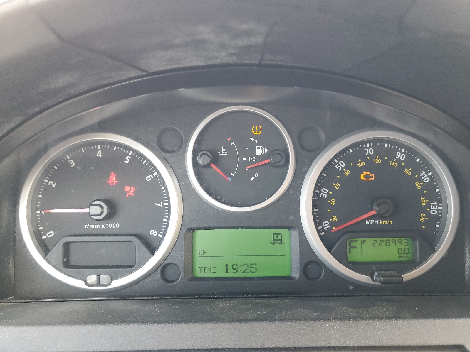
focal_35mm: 26
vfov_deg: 53.1
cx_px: 235
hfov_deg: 67.3
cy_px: 176
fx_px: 353
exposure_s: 1/60.2
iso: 78
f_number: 1.5
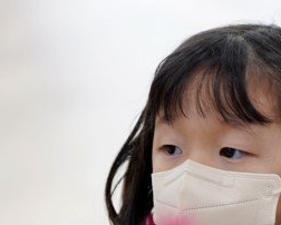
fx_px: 5576
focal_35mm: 670
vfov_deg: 2.3
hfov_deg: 2.9
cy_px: 159
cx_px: 248
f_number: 3.2
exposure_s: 1/250
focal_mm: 200
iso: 1600
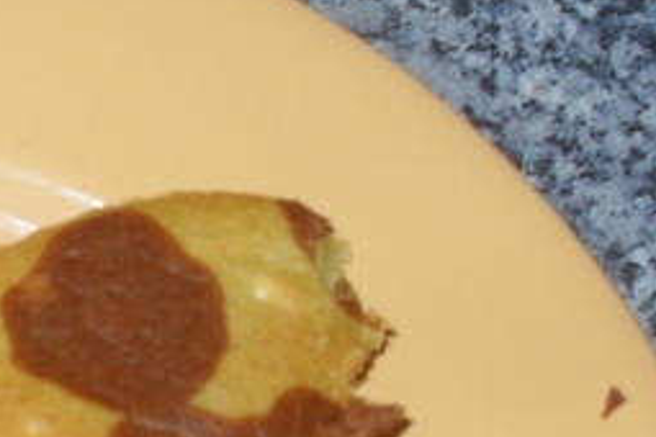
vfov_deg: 11.9
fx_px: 2023
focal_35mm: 111
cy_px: 596
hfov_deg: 17.7
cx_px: -103
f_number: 2.8
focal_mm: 6.3
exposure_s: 1/45
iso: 100
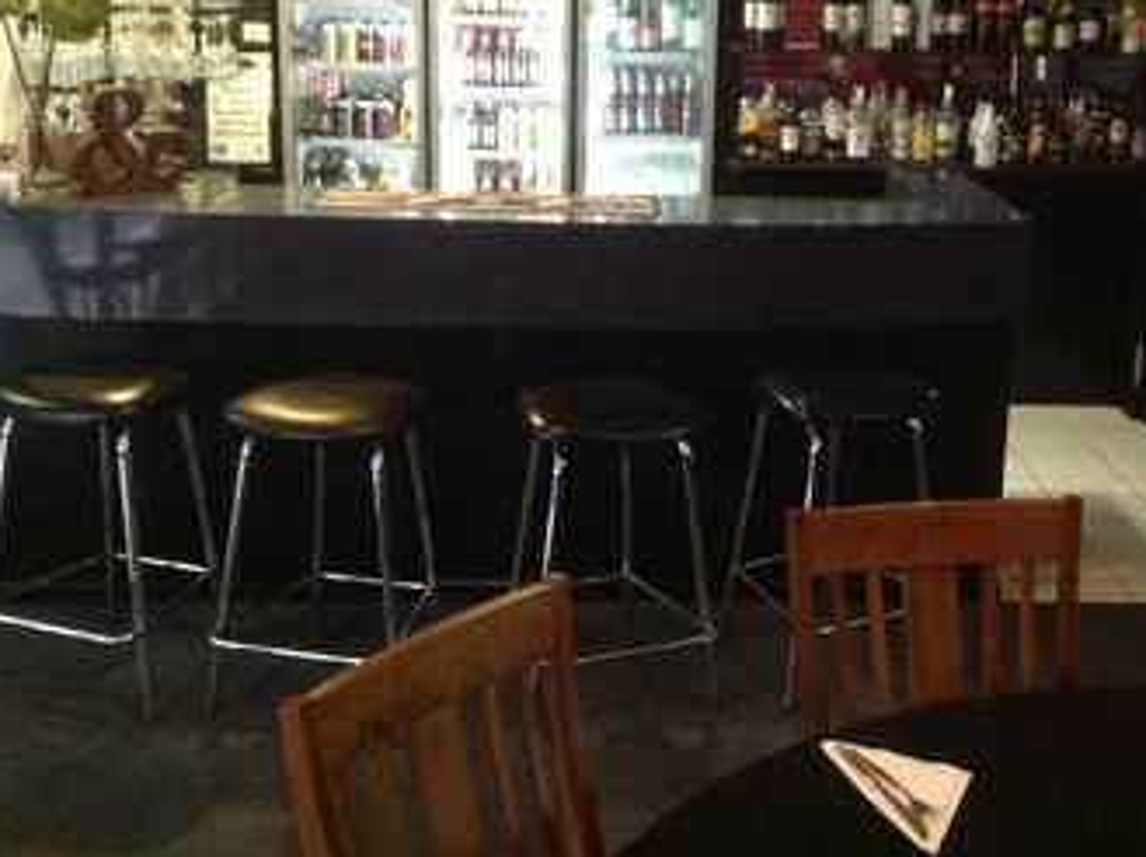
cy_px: 314
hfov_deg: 37.4
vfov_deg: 28.4
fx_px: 1687
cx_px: 690
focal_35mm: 51
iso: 800
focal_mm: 4.28
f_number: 2.4
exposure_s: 1/15
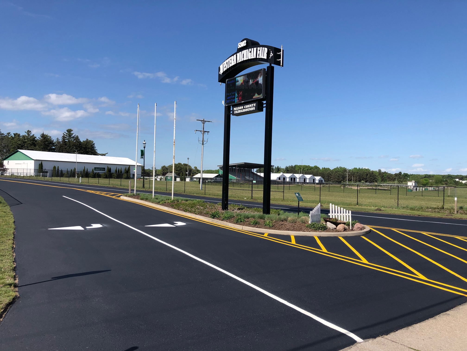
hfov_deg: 63.4
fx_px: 378
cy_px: 176
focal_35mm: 28
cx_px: 234
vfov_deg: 49.7
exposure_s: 1/2315
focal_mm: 3.99
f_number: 1.8
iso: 20
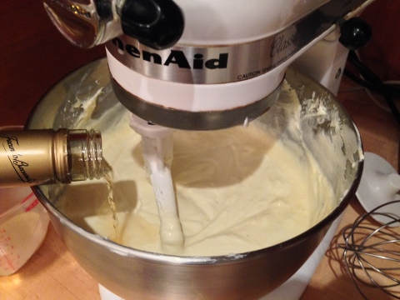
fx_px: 381
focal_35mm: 33
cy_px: 150
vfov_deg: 42.9
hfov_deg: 55.4
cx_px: 200
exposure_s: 1/20
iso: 400
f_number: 2.4
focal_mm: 4.12
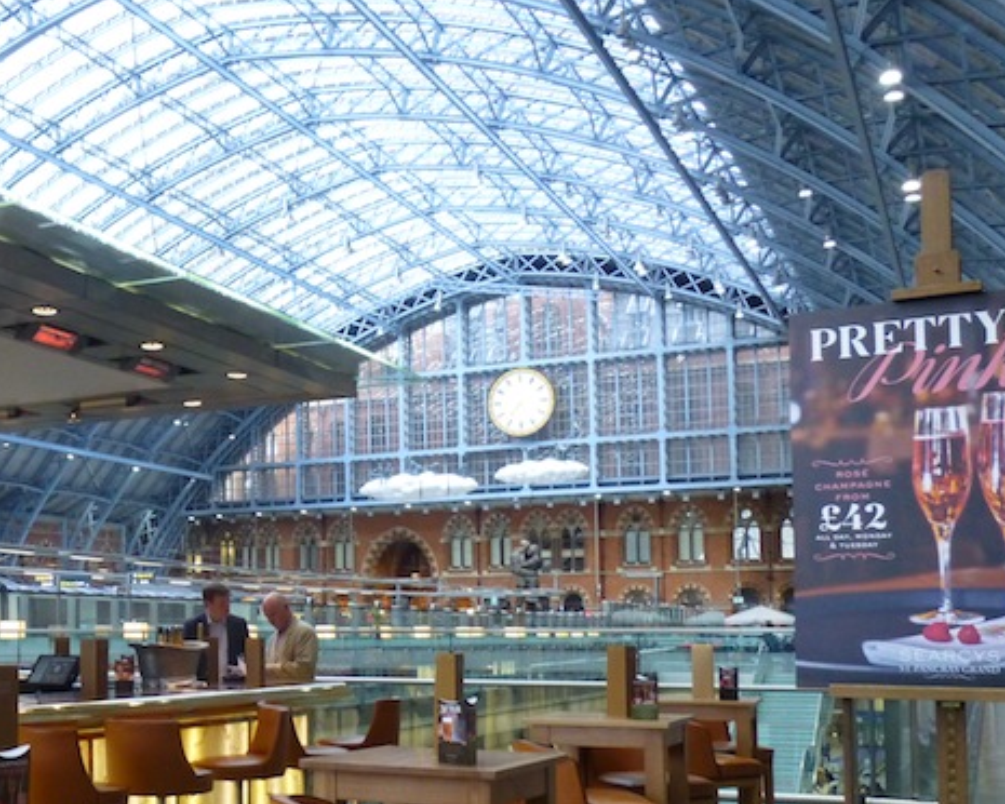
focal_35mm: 42
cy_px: 536
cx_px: 166
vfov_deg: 35.3
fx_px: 1249
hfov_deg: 41.5
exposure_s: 1/50
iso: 400
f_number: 3.1
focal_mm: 4.5
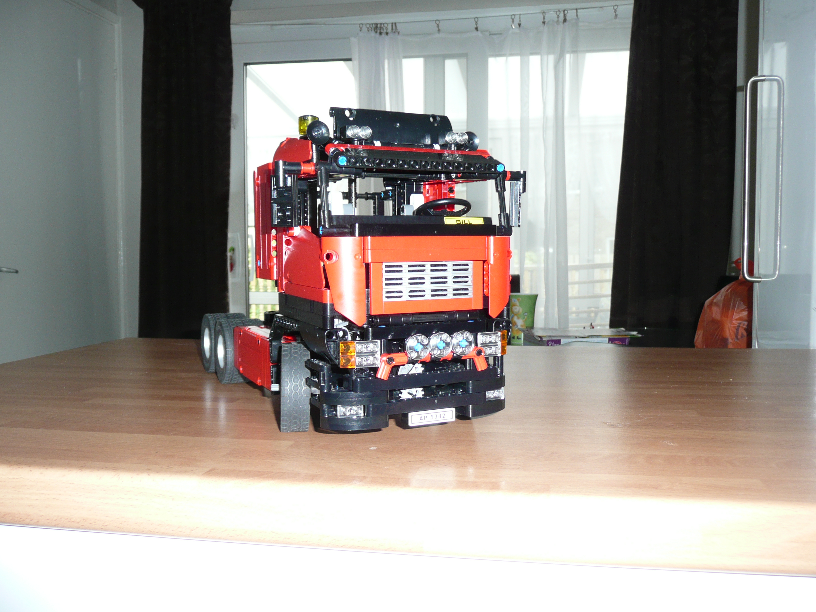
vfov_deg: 44.2
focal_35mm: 32
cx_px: 408
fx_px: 754
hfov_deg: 56.8
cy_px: 306
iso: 125
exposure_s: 1/30
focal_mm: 5.2
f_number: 3.5
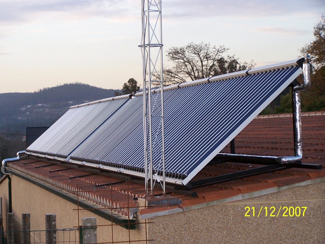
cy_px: 122
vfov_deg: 15.7
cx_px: 162
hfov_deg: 20.9
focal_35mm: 94
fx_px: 883
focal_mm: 15.6
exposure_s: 1/125
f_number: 3.2
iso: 140
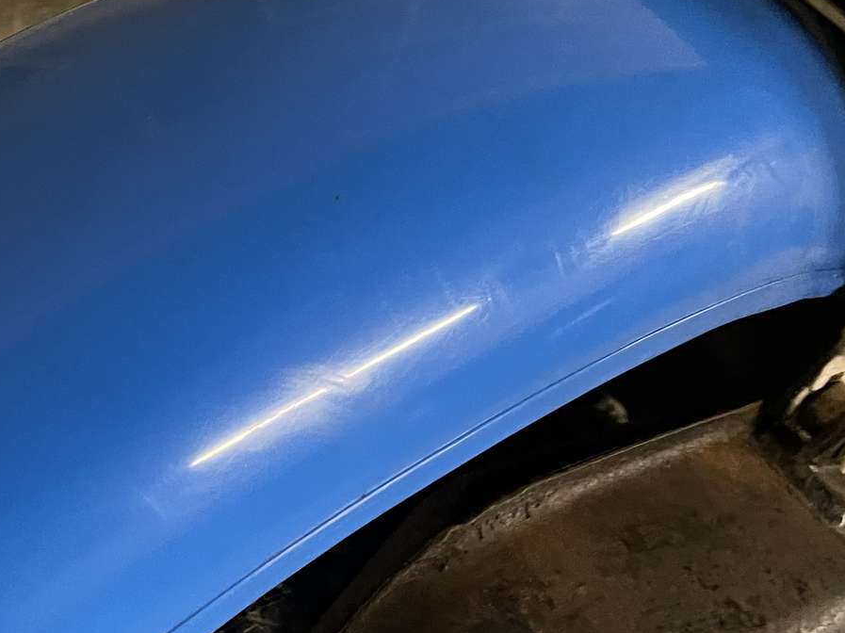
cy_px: 279
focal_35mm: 58
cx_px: 8
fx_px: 1415
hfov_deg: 30.9
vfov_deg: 25.2
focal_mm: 4.2
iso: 500
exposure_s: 1/25
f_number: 1.6
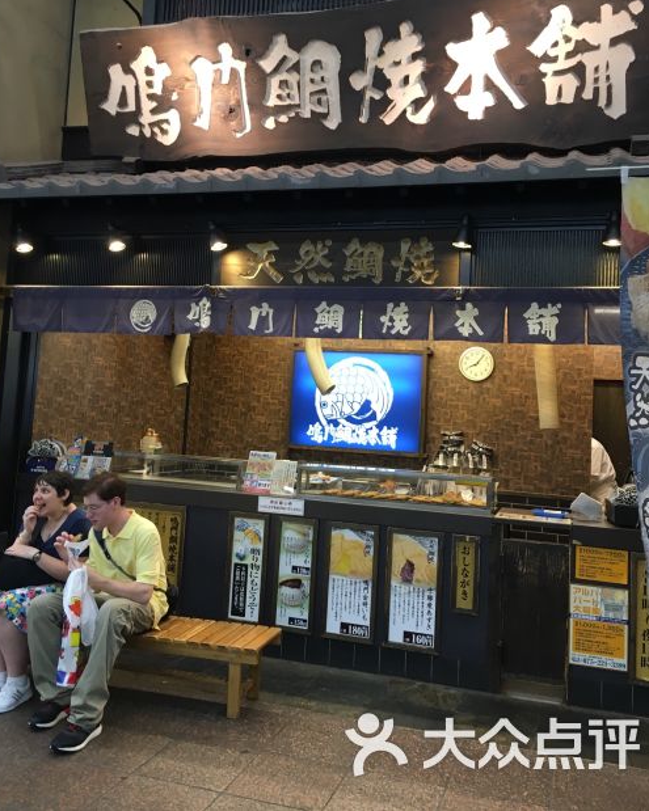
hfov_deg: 45.8
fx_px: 769
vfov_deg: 55.5
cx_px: 330
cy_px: 354
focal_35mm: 32
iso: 64
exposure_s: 1/30
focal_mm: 4.15
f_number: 2.2
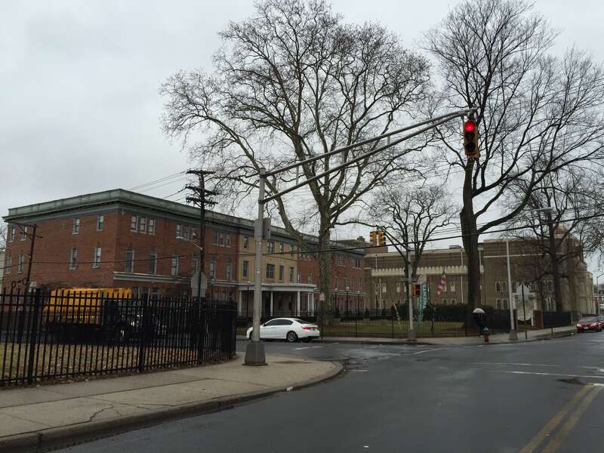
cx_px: 302
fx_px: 506
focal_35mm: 29
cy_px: 226
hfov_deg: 61.7
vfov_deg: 48.2
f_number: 2.2
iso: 32
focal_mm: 4.15
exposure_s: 1/482
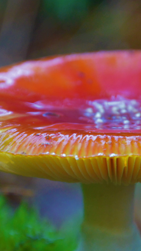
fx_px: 2934
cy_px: 164
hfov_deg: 2.8
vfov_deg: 4.9
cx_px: 102
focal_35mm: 441
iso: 900
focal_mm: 105
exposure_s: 1/60
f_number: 5.6
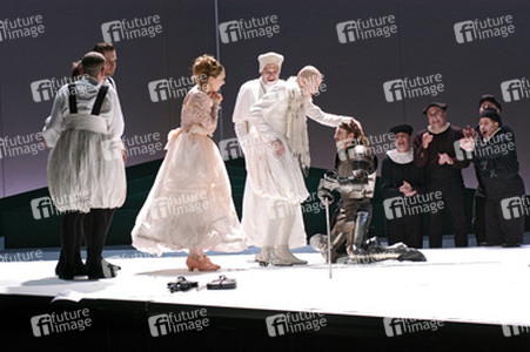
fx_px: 1898
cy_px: 176
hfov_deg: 15.9
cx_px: 265
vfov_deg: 10.6
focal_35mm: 129
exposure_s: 1/60
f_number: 7.1
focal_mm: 86
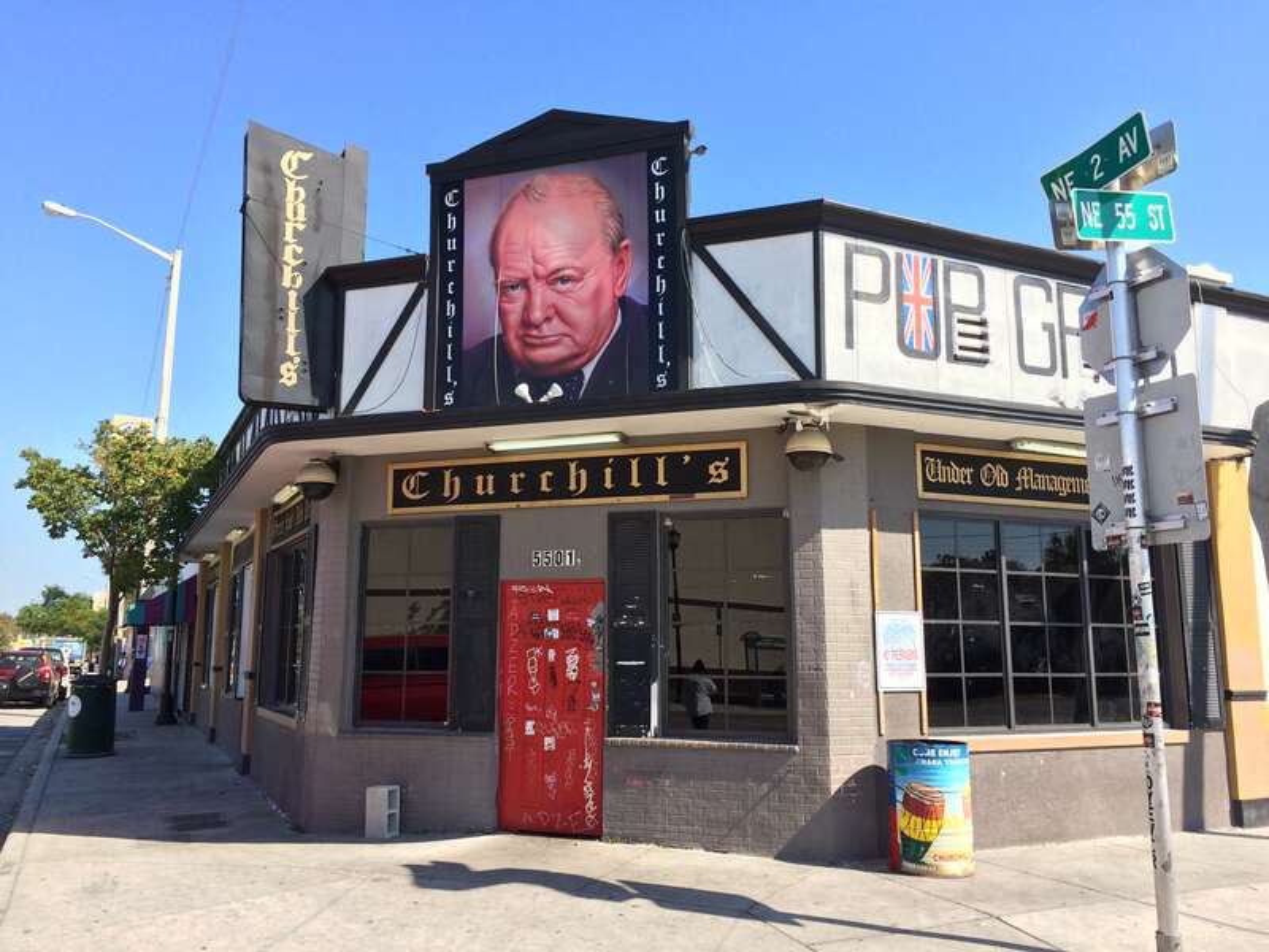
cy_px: 476
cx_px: 634
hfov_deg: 61.7
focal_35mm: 29
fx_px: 1063
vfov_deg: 48.2
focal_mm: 4.15
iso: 32
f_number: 2.2
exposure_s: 1/1325
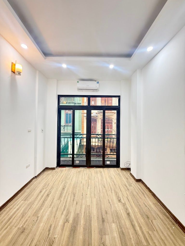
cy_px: 123
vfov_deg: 102.1
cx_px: 92
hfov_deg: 85.7
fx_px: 100
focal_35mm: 14
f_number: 2.2
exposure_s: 1/50
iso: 250
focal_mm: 2.22
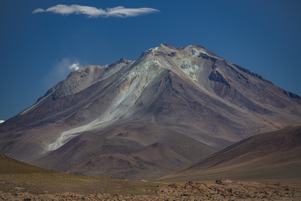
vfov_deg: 6.8
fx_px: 1697
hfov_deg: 10.1
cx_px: 145
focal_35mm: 203
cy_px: 103
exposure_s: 1/200
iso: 100
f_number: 6.3
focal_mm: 190
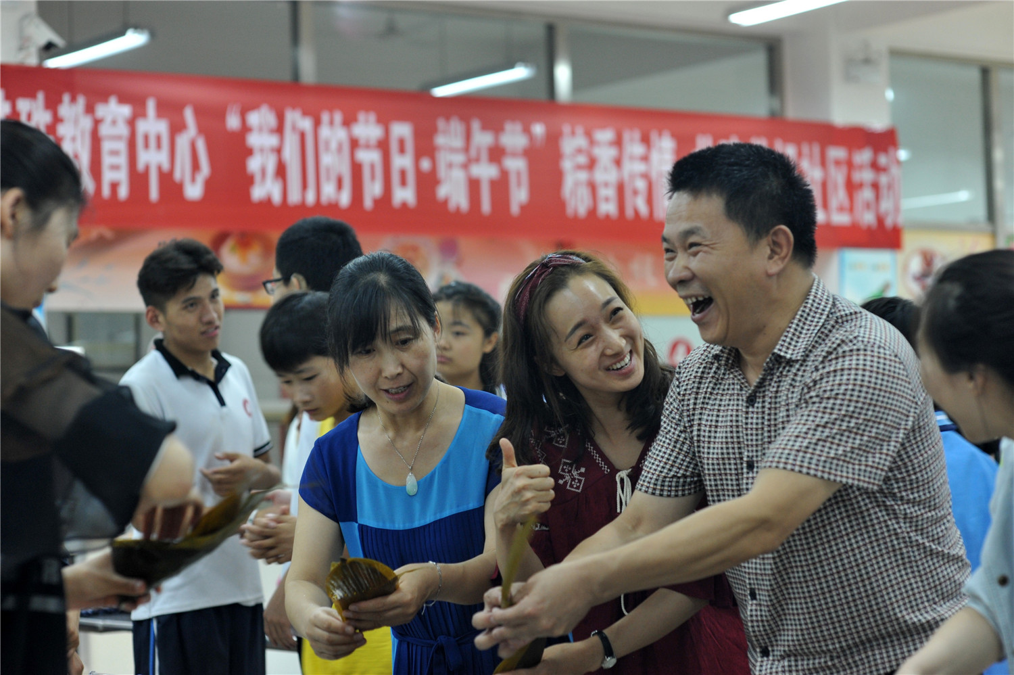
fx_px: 2393
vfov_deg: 16.1
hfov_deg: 23.9
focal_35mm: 85
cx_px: 507
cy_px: 338
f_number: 3.5
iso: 1250
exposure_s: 1/60
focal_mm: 85
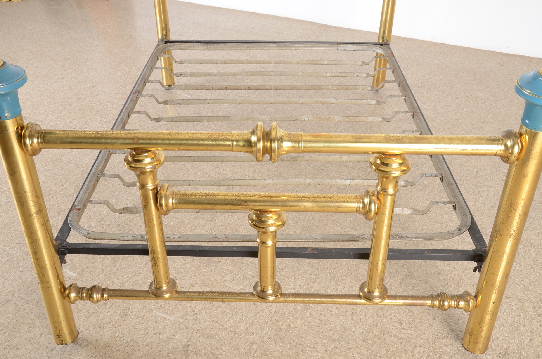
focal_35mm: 37
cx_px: 266
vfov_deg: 35.8
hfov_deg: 52.0
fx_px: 556
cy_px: 178
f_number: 10
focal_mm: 24
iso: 125
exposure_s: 1/125
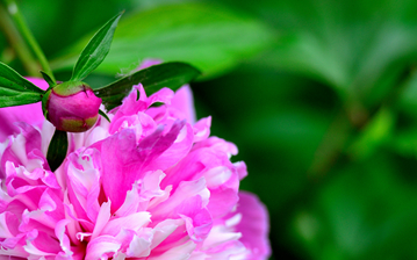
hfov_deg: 5.3
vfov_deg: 3.3
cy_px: 212
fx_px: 4521
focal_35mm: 398
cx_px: 150
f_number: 2.8
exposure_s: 1/640
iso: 200
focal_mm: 200
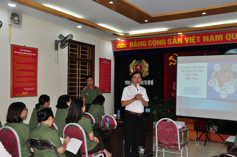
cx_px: 118
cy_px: 78
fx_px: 256
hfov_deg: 49.6
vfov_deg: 34.1
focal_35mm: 39
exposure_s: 1/60
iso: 800
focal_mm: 26
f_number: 8
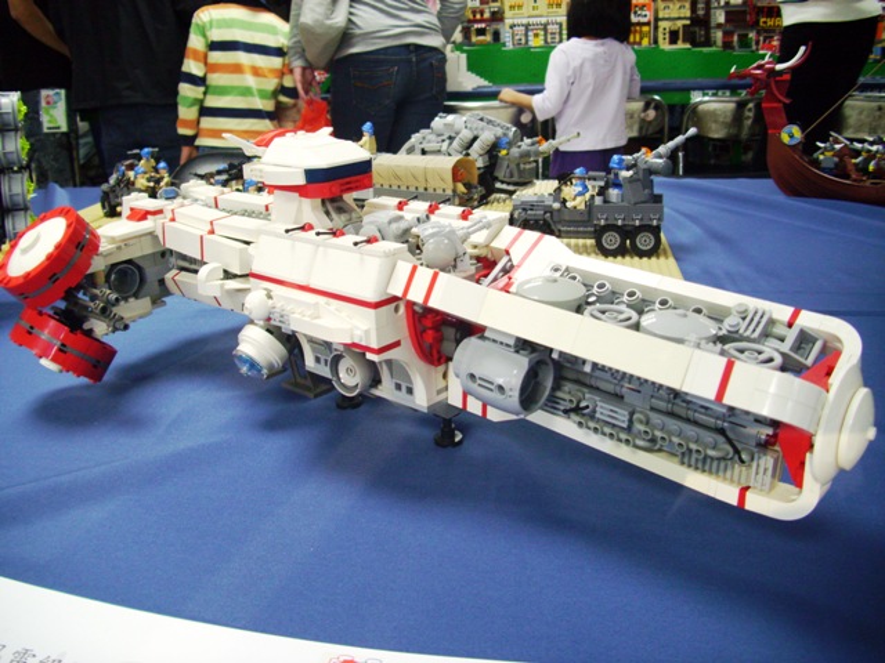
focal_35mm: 32
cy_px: 332
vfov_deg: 44.2
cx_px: 442
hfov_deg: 56.8
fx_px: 818
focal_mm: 5.7
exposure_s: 1/25
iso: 160
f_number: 2.9
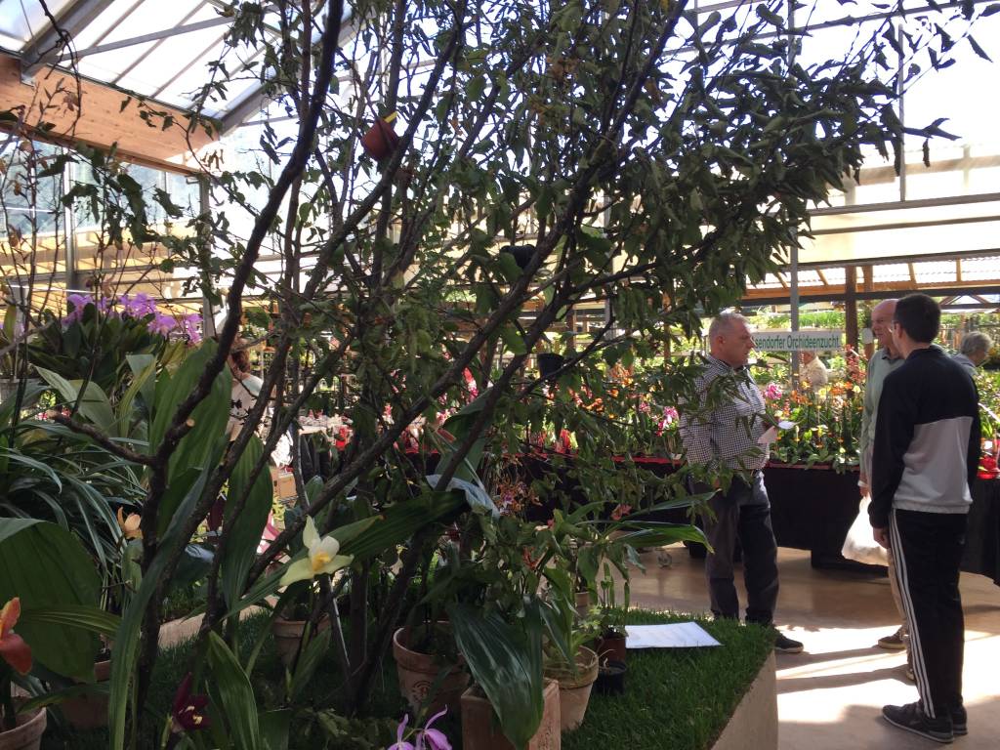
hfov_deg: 61.7
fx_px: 838
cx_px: 500
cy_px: 375
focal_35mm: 29
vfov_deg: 48.2
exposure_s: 1/183
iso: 32
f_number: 2.2
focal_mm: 4.15
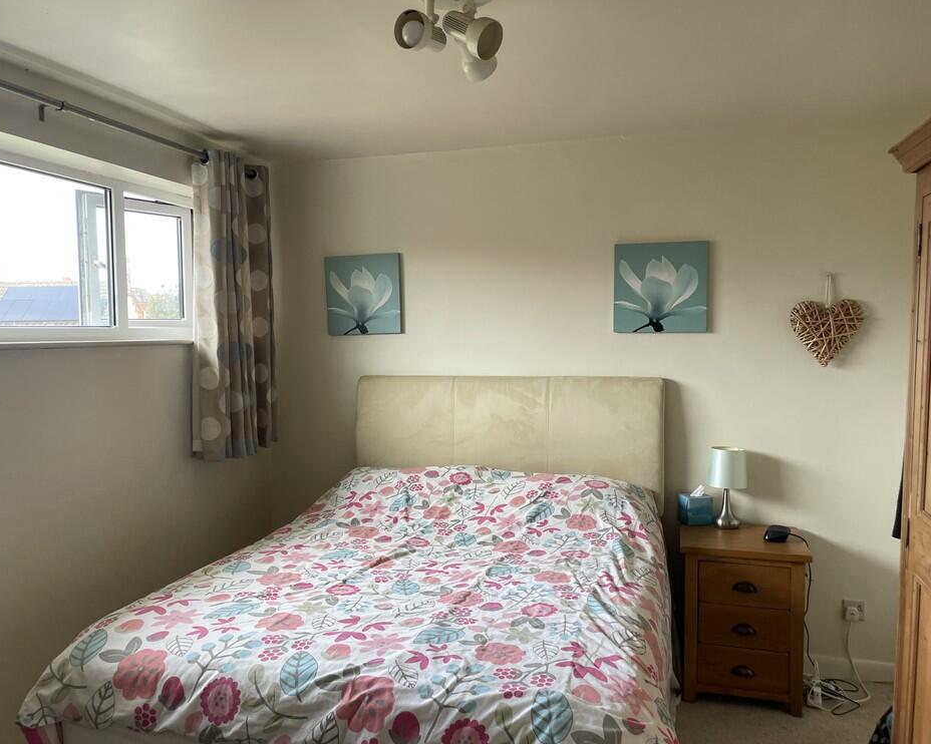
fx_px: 771
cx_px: 433
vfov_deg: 51.5
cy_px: 375
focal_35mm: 28
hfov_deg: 62.2
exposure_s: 1/100
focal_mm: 4.2
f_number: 1.6
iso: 64
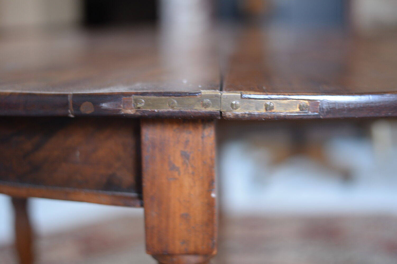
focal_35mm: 50
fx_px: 551
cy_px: 132
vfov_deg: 27.0
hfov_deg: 39.6
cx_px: 198
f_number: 2
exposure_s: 1/15
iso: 400
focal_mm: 50
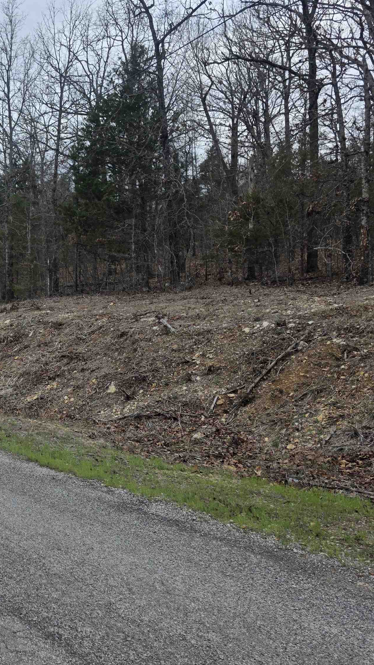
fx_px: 599
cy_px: 333
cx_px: -35
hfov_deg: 31.0
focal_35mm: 34
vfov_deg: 58.0
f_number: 1.7
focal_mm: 6.3
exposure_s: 1/3134
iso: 80
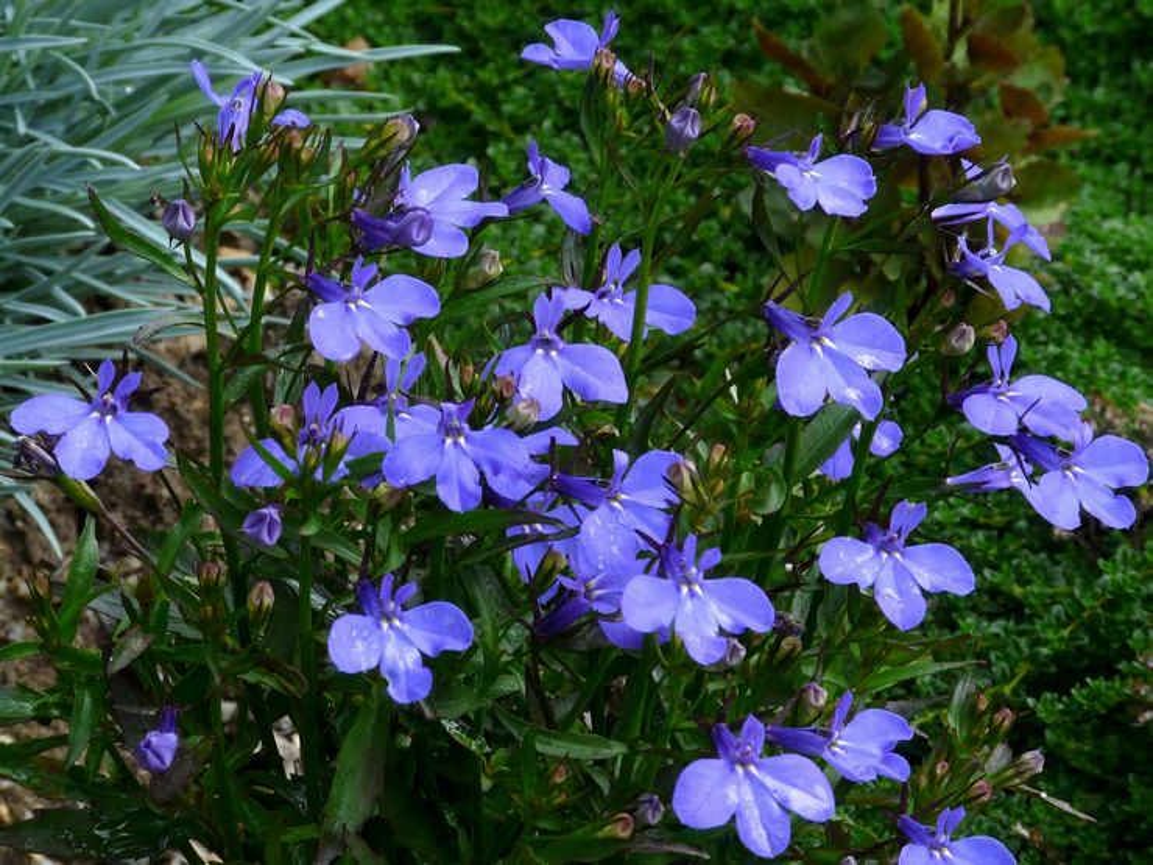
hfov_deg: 20.9
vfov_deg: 15.7
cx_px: 576
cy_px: 432
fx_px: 3131
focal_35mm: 94
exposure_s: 1/80
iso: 100
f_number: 7.1
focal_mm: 15.4
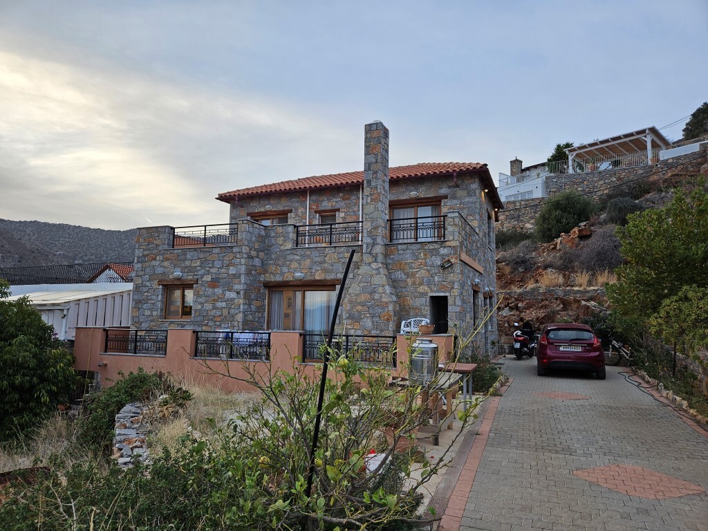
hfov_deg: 73.9
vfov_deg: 58.9
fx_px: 470
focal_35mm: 23
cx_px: 354
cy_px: 266
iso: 25
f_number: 1.8
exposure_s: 1/104
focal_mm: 5.4
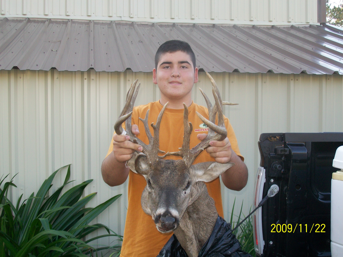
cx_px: 172
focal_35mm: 56
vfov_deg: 26.1
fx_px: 555
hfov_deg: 34.3
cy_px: 128
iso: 64
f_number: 3.3
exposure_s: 1/80
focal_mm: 9.4
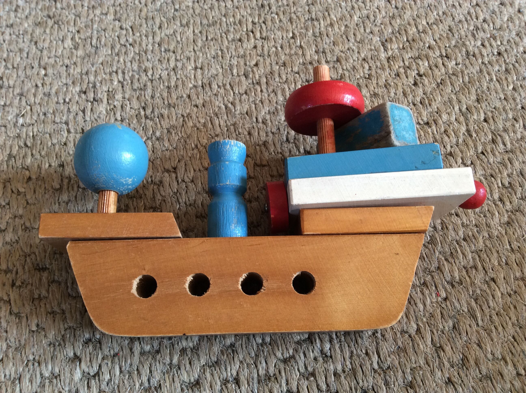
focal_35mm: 32
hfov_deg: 56.9
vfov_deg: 44.1
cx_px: 263
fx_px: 486
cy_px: 196
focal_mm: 3.3
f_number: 2.4
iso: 80
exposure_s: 1/25
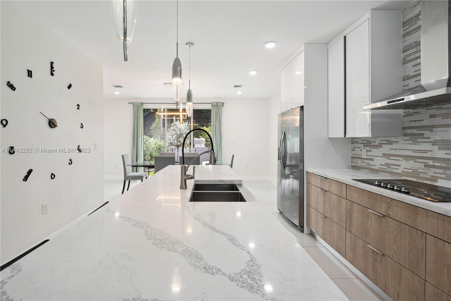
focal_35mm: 16
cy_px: 150
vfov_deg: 73.7
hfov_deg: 96.7
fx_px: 200
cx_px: 226
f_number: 11
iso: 250
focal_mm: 16
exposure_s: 1/8
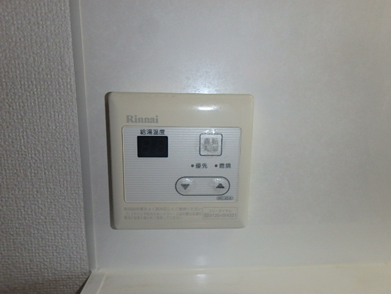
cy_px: 147
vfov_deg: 63.4
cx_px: 196
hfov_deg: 79.0
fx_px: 237
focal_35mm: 21
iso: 250
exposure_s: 1/30
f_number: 6
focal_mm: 3.7
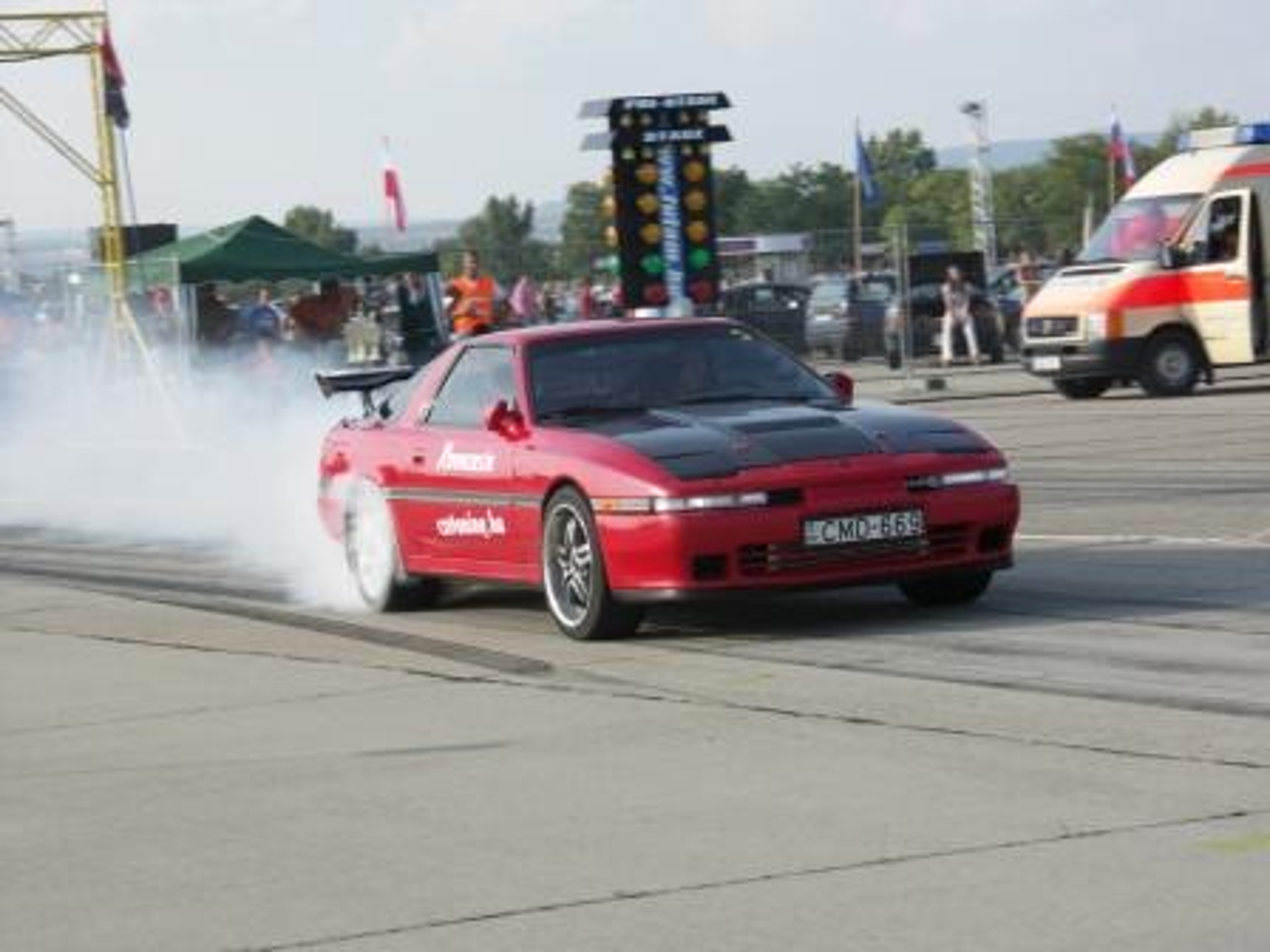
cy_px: 476
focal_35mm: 130
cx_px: 635
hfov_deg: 15.2
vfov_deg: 11.4
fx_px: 4769
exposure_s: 1/250
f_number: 4.5
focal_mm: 33.6
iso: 50
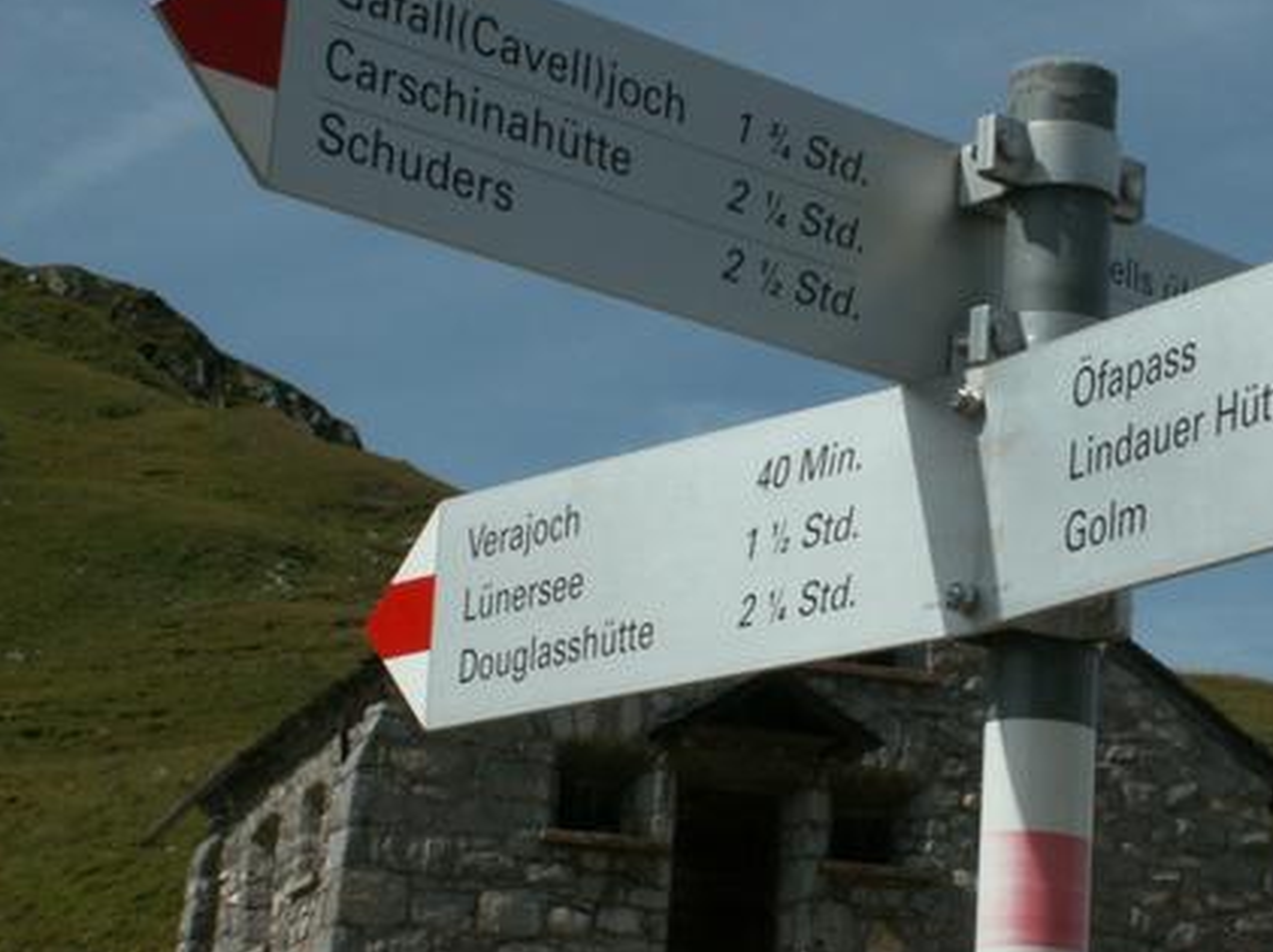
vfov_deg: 14.1
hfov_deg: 18.6
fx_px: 3858
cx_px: 959
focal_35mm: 105
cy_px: 456
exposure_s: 1/320
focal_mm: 11.51
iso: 50
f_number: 8
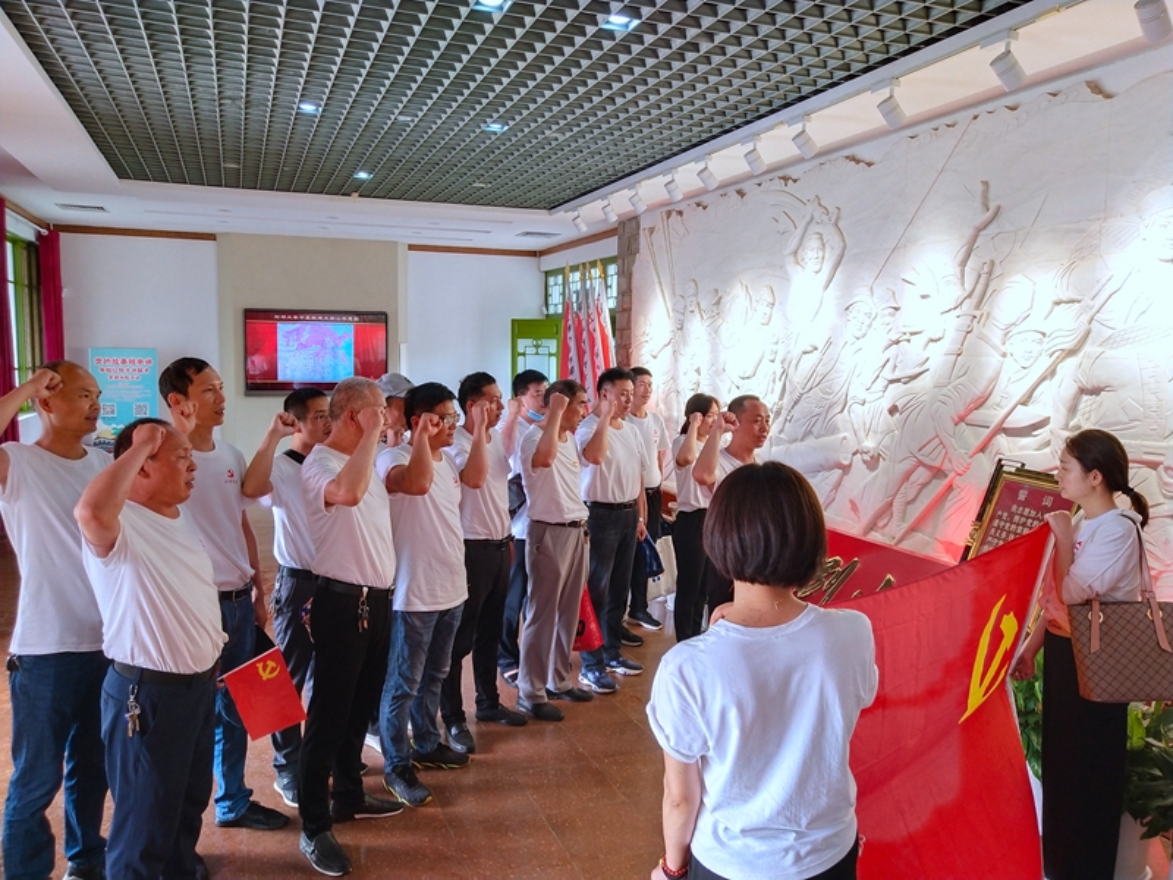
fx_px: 1017
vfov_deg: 46.8
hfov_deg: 60.0
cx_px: 586
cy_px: 440
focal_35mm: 30
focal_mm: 3.95
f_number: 1.8
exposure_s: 1/100
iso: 125
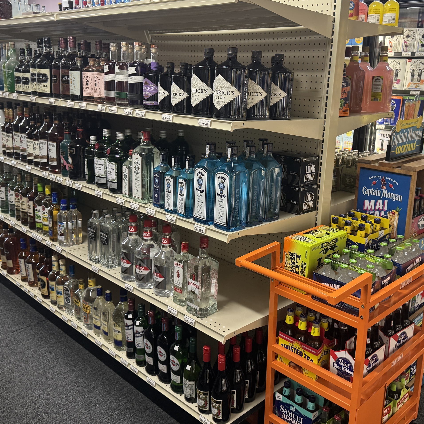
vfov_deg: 48.4
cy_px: 190
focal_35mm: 34
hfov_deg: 48.3
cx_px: 241
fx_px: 471
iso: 200
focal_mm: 6.76
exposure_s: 1/60
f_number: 1.78
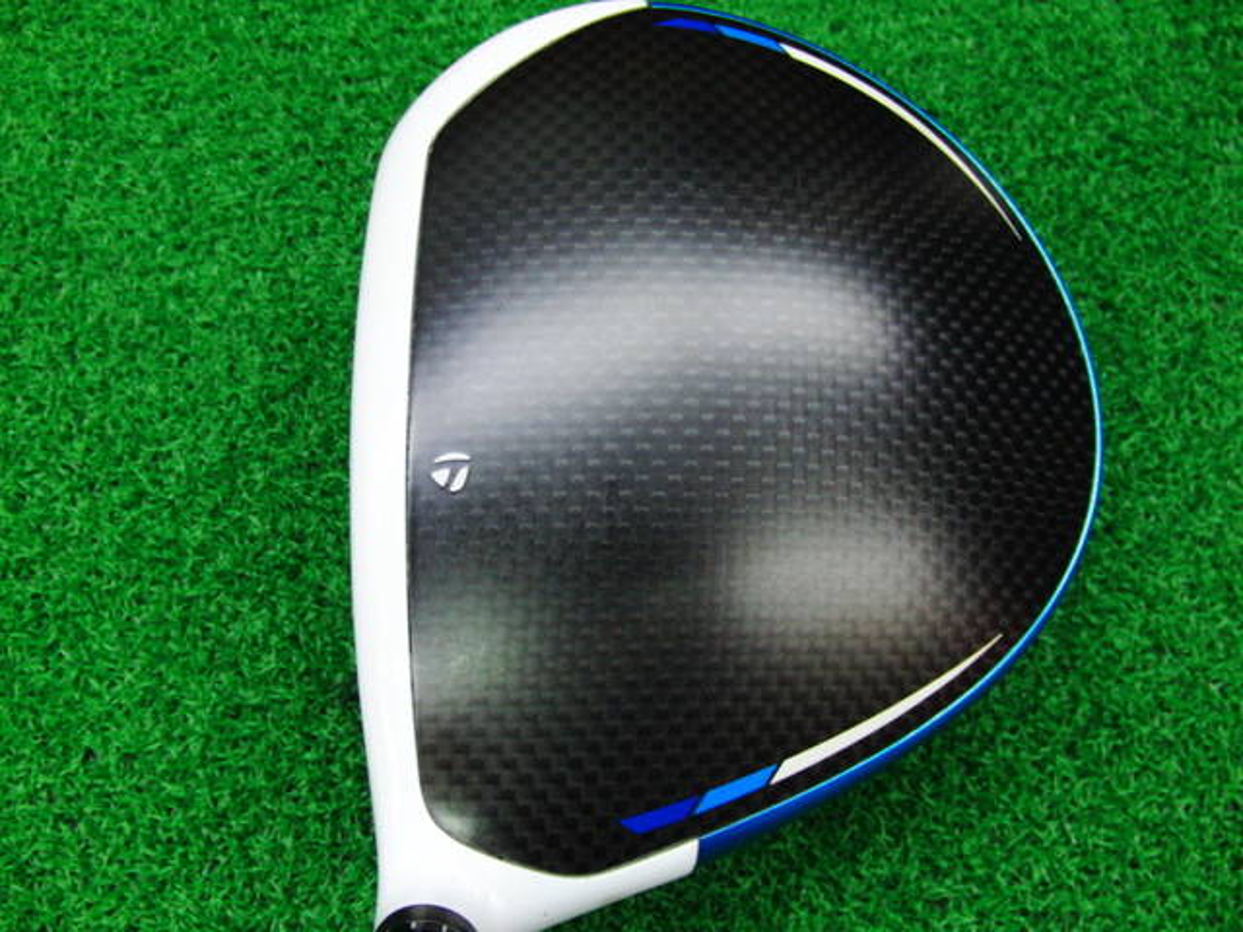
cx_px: 622
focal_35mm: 37
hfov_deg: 50.1
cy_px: 466
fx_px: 1329
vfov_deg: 38.7
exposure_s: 1/40
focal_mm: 6.42
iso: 400
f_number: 3.6
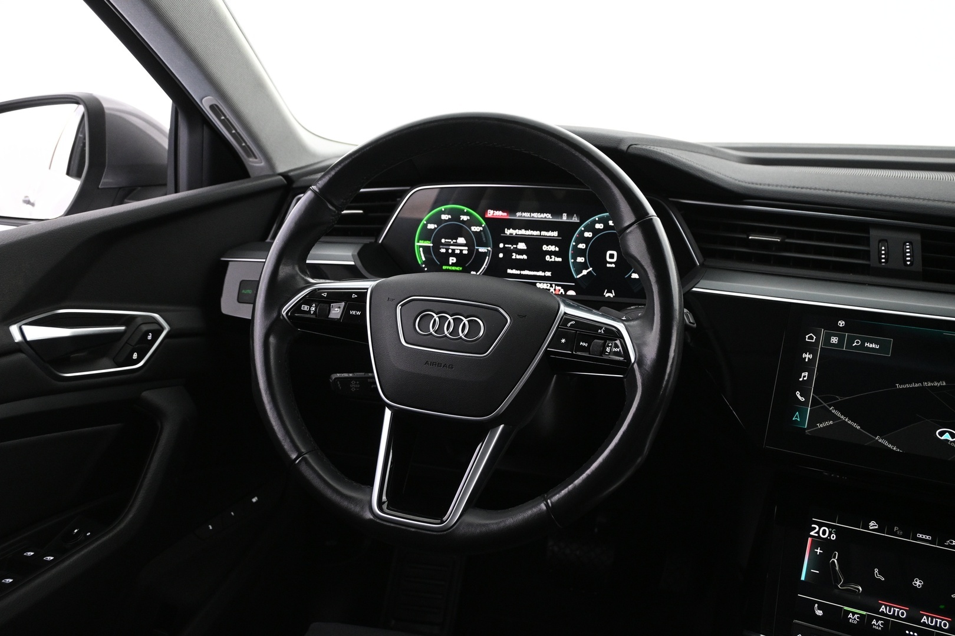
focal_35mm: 32
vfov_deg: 40.8
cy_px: 318
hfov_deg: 58.3
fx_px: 855
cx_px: 478
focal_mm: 21.5
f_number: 4
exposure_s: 1/25
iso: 1600
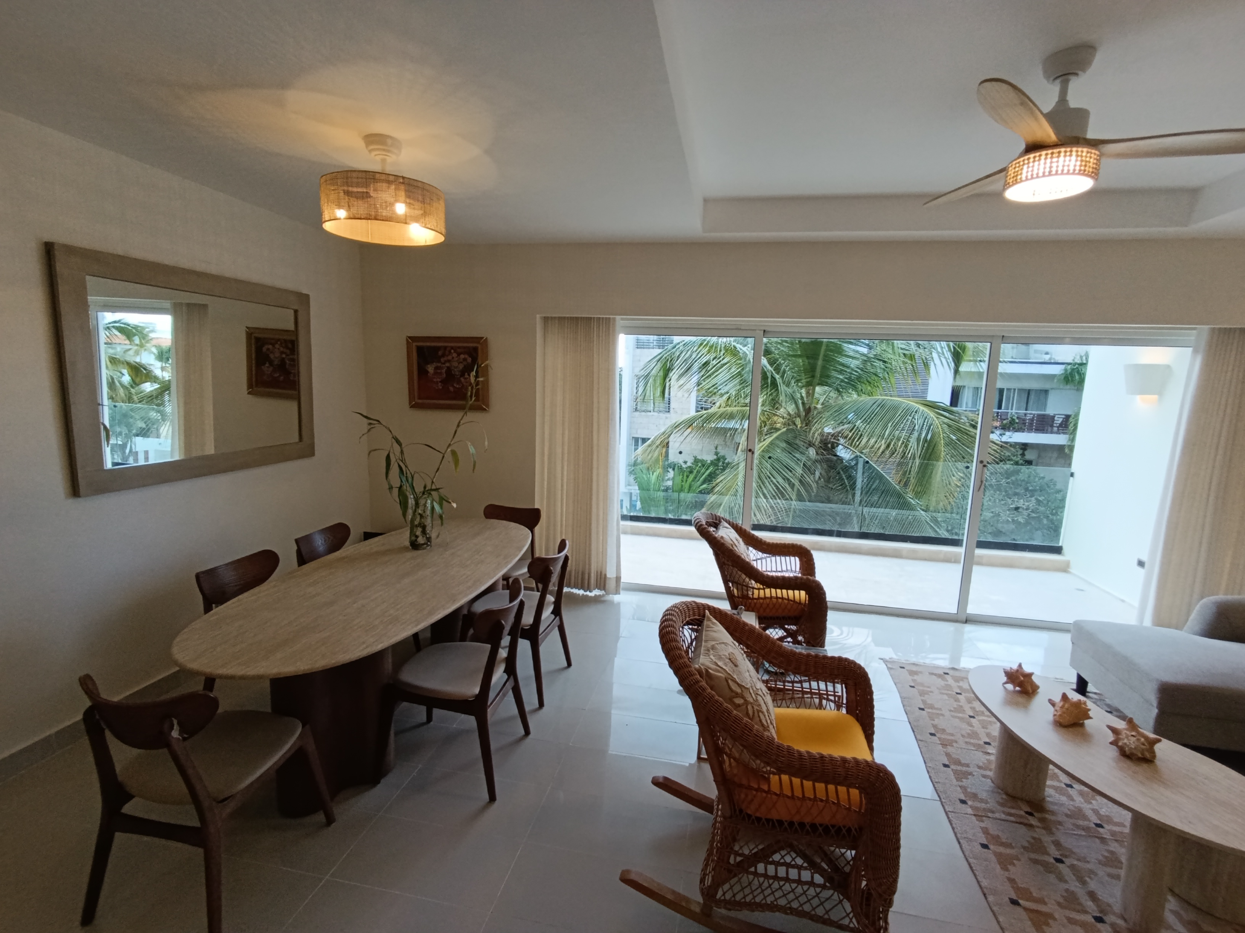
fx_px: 575
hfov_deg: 94.5
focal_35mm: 16
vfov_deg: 78.1
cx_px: 622
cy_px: 466
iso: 160
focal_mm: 1.65
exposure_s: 1/100
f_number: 2.2
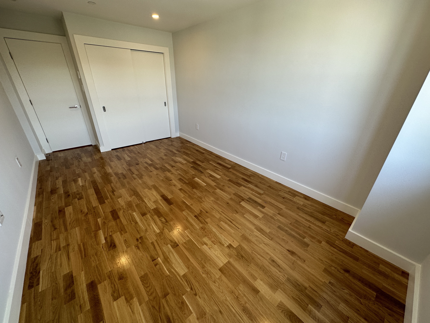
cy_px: 162
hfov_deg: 102.1
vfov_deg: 85.7
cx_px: 215
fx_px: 174
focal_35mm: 14
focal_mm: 2.22
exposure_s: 1/120
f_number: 2.2
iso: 80
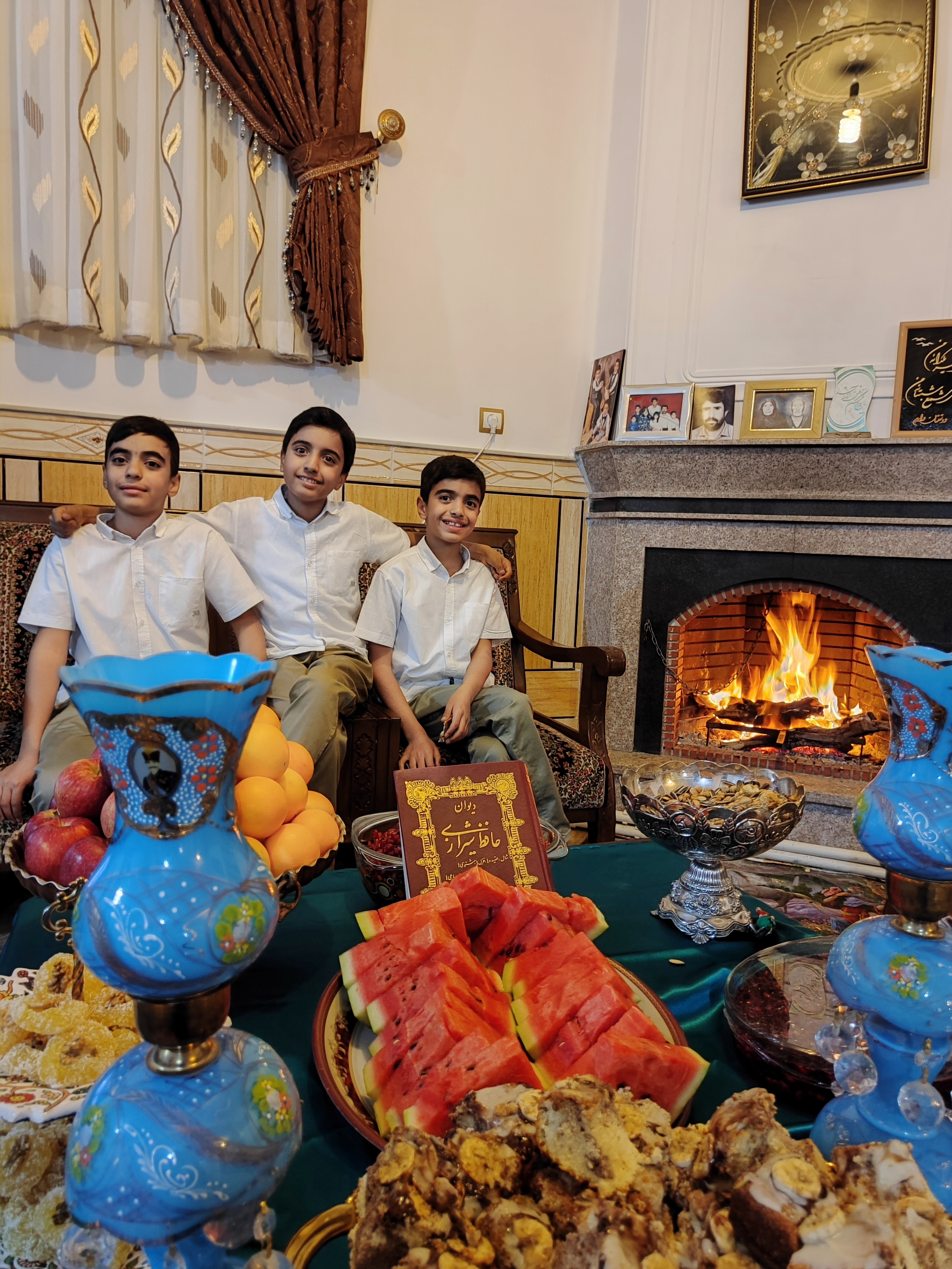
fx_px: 843
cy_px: 634
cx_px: 476
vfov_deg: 73.9
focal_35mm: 23
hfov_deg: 58.9
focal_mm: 5.59
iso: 555
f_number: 1.88
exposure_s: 1/13
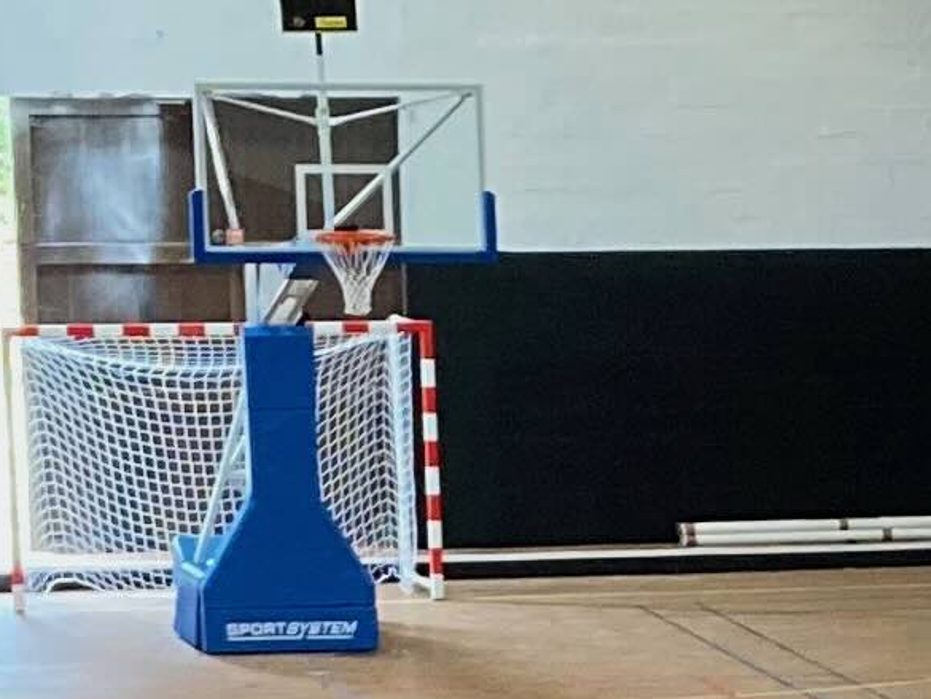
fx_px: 5192
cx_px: 1187
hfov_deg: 10.1
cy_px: 1261
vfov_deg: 7.5
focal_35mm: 193
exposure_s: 1/60
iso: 200
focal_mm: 3.99
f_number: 1.8
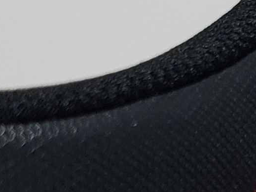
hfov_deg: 9.7
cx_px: 281
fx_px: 1494
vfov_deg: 6.9
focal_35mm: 202
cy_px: 478
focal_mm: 4.3
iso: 50
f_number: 1.5
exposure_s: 1/370
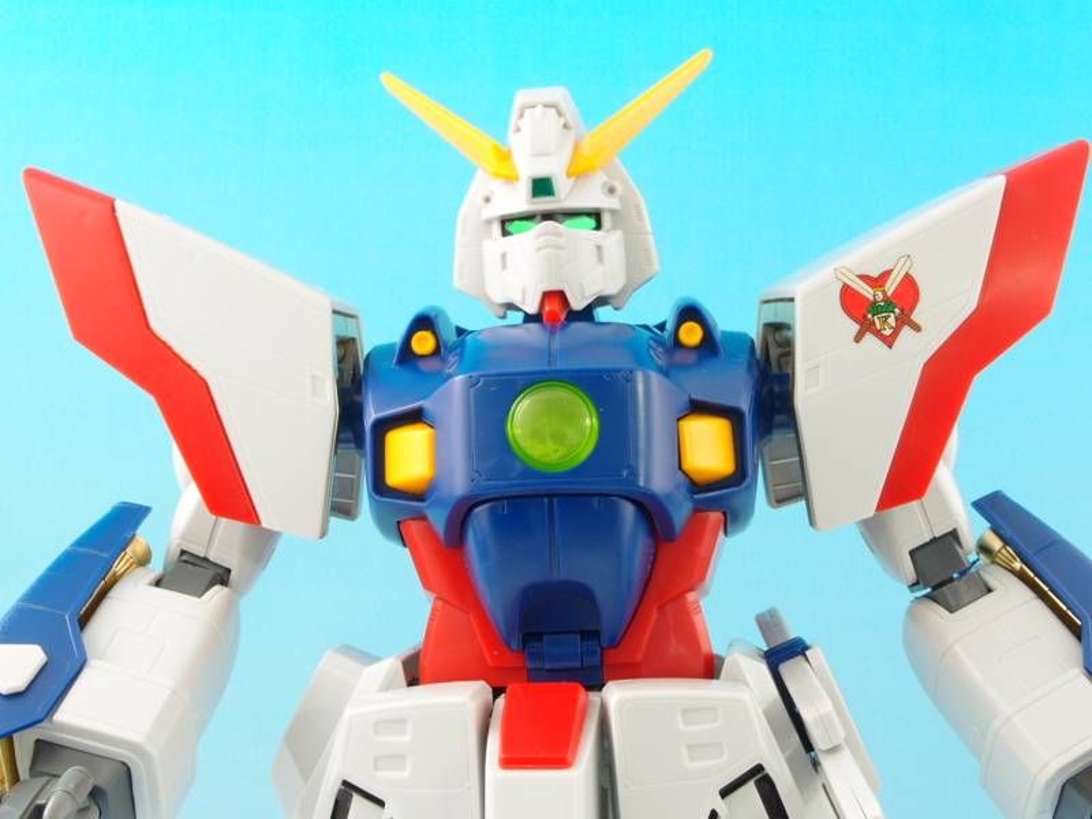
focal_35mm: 46
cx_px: 546
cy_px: 410
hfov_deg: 41.2
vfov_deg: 31.5
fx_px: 1451
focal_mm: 9.87
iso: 100
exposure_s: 1.3
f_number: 8
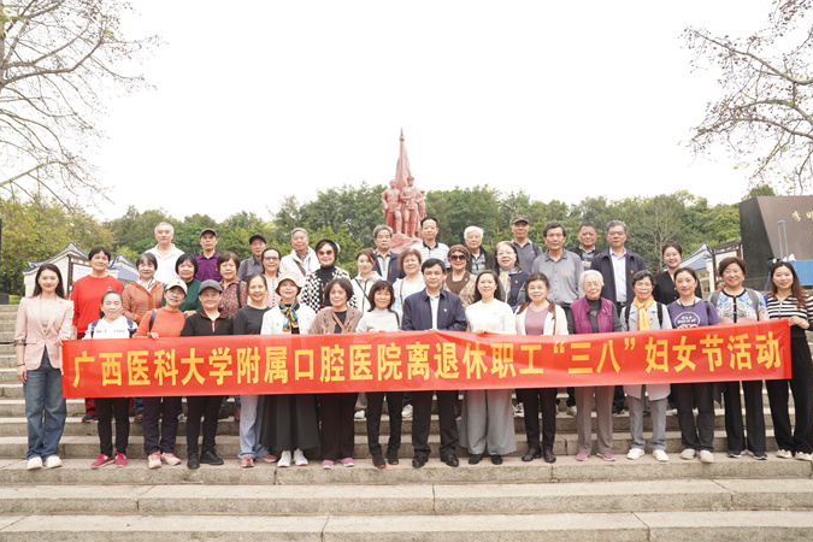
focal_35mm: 28
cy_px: 263
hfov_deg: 65.5
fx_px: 632
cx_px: 400
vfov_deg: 46.4
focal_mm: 27
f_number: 6.3
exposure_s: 1/80
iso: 500
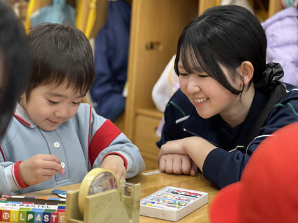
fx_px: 224
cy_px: 112
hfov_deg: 67.3
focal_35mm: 26
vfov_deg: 53.1
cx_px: 149
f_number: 1.5
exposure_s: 1/120
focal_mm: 5.7
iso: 125
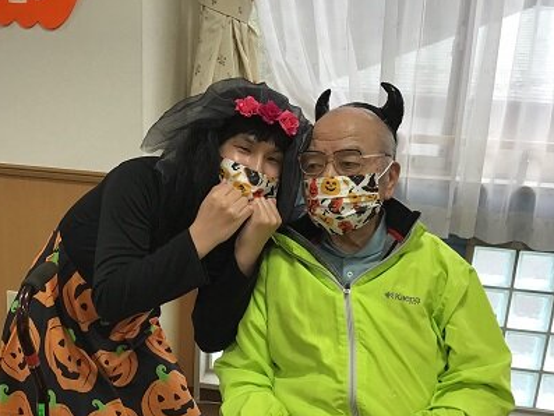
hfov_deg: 47.8
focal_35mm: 39
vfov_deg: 36.7
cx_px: 268
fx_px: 624
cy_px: 256
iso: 32
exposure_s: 1/40
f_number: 2.4
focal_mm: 3.3
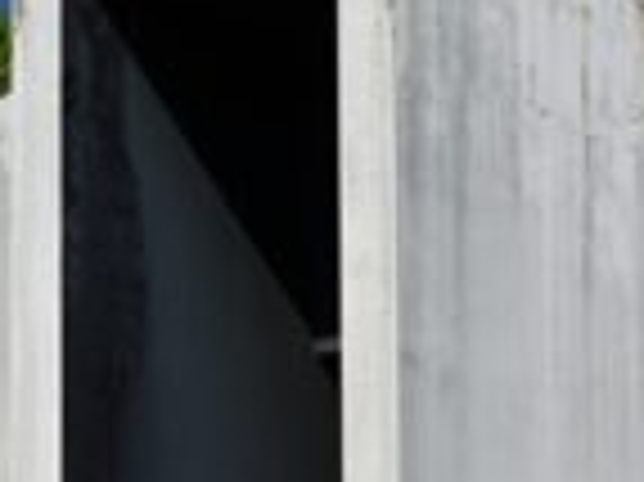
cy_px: 856
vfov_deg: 7.7
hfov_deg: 9.9
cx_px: 1297
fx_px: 3457
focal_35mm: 186
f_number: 10
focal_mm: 36
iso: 100
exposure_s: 1/320
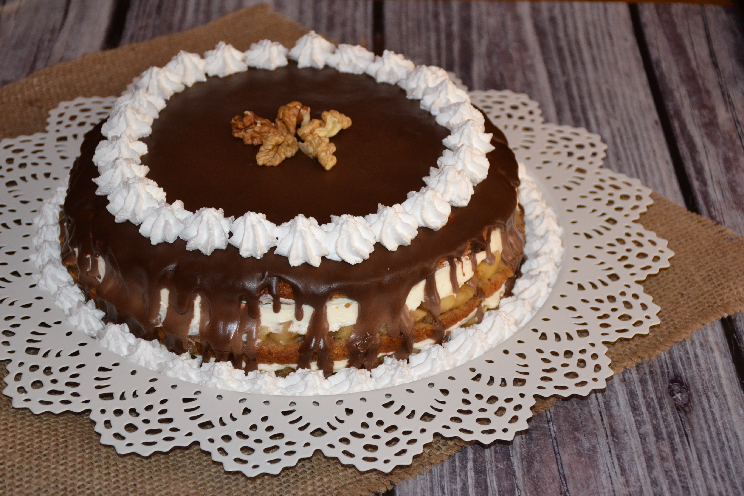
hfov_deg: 24.2
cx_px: 372
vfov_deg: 16.3
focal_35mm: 84
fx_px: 1736
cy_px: 248
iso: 1600
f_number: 4.8
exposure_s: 1/60
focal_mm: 56
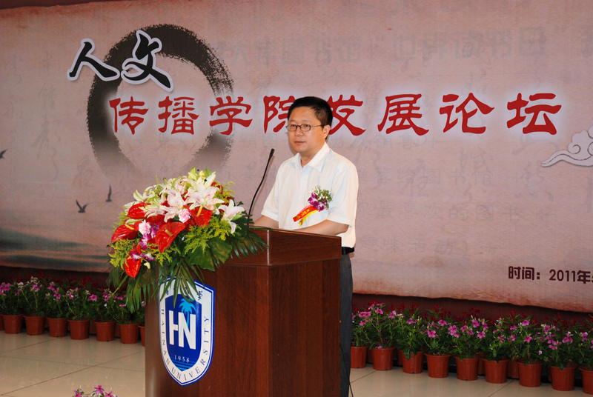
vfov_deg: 19.0
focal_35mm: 72
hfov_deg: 28.0
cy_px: 198
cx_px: 296
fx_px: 1188
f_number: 4.5
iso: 400
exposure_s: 1/60
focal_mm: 48
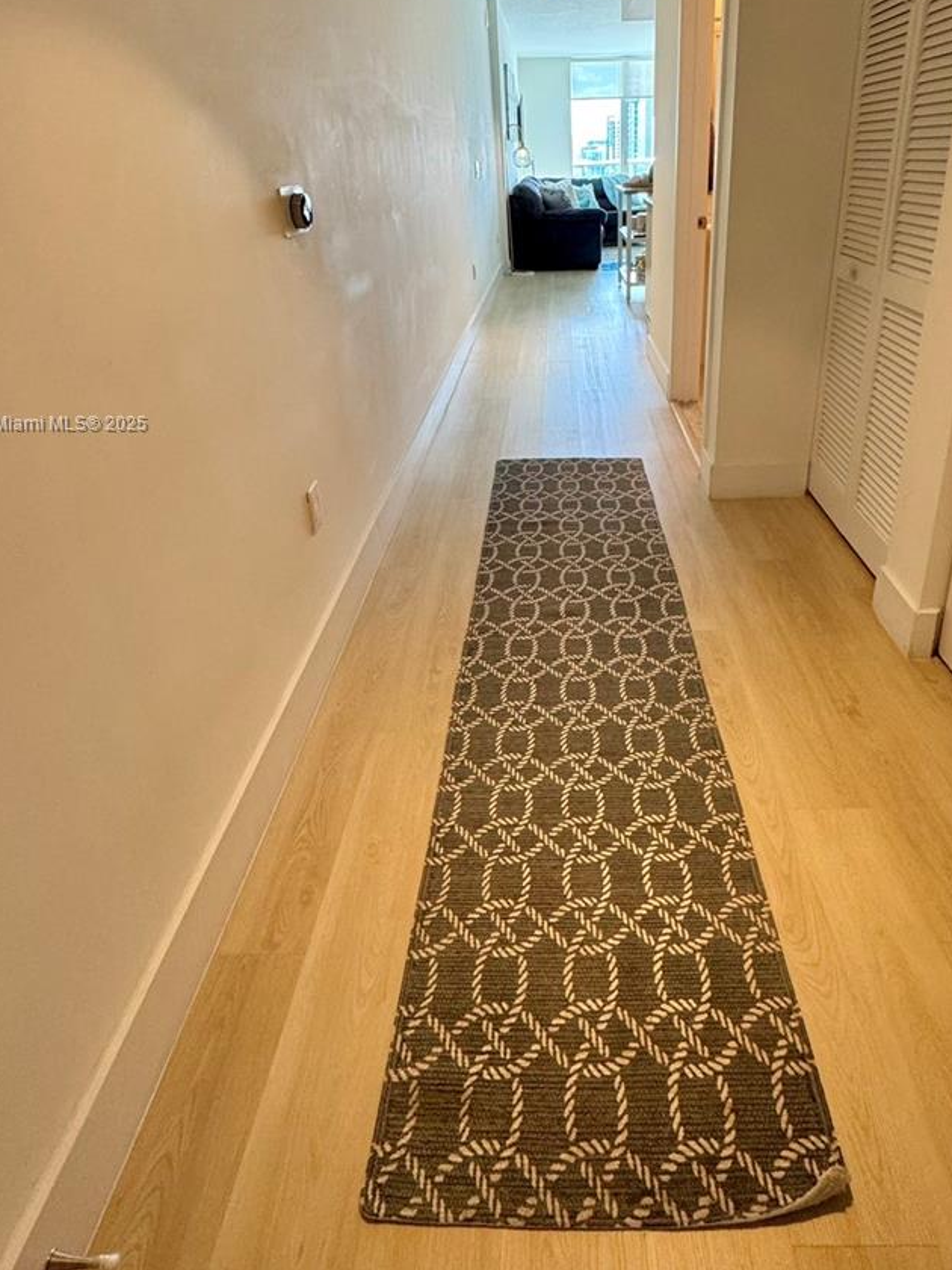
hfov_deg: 65.6
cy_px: 425
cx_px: 550
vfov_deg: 79.1
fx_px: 733
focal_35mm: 20
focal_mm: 2.22
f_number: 2.2
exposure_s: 1/120
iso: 200
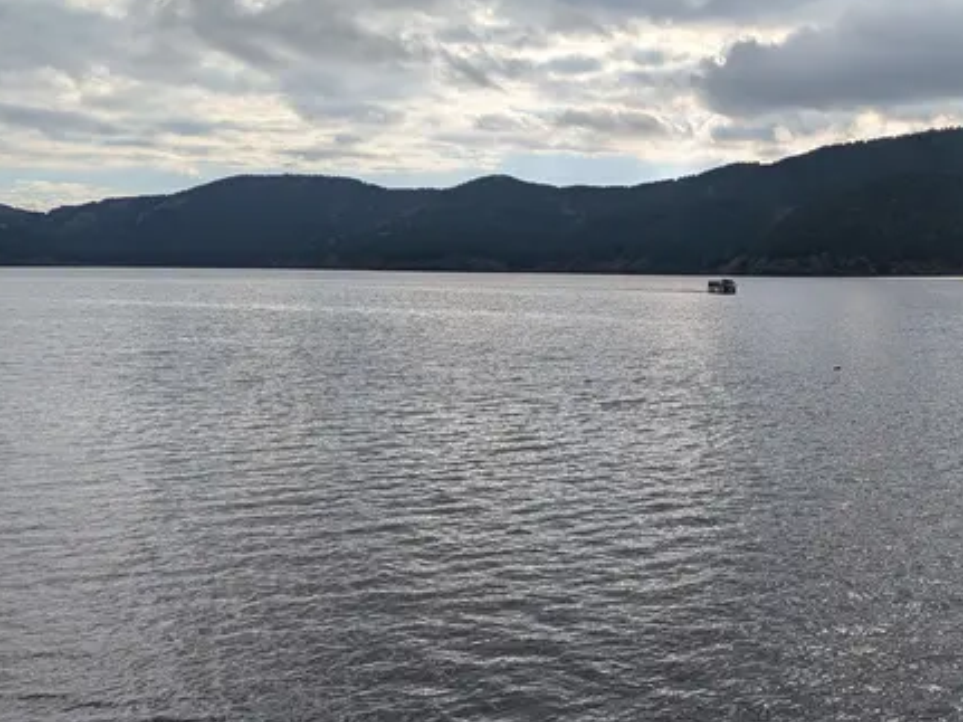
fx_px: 1085
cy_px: 495
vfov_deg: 36.3
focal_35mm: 39
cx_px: 722
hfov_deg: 46.2
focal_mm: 4.53
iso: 28
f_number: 1.7
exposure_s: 1/2703
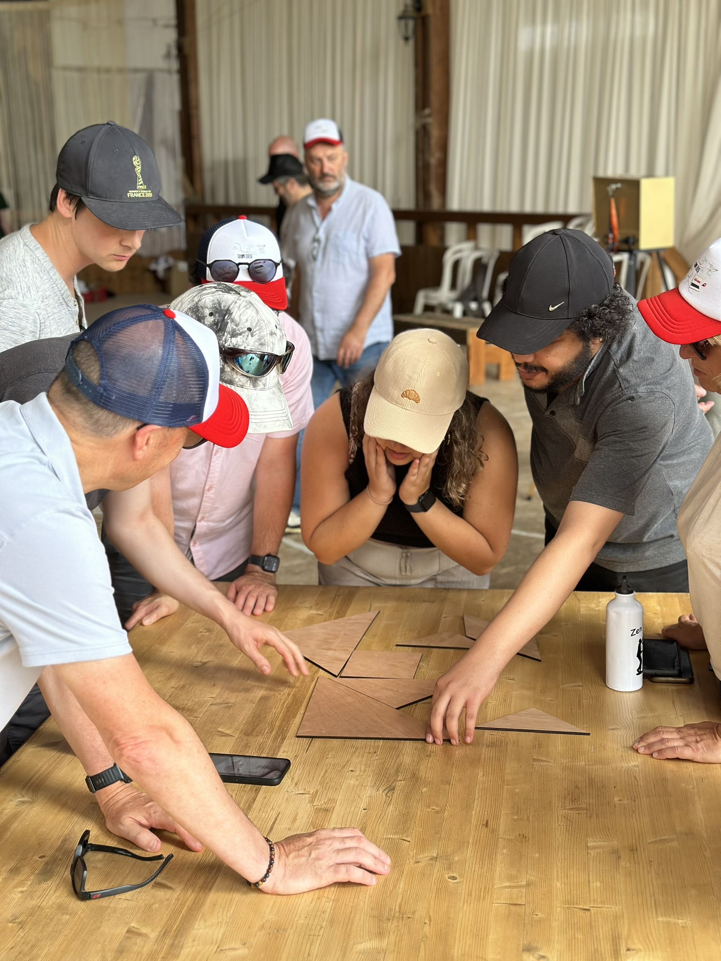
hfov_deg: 30.3
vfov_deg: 39.7
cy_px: 480
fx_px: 1333
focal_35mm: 48
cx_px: 360
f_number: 1.78
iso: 80
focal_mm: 6.86
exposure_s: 1/121
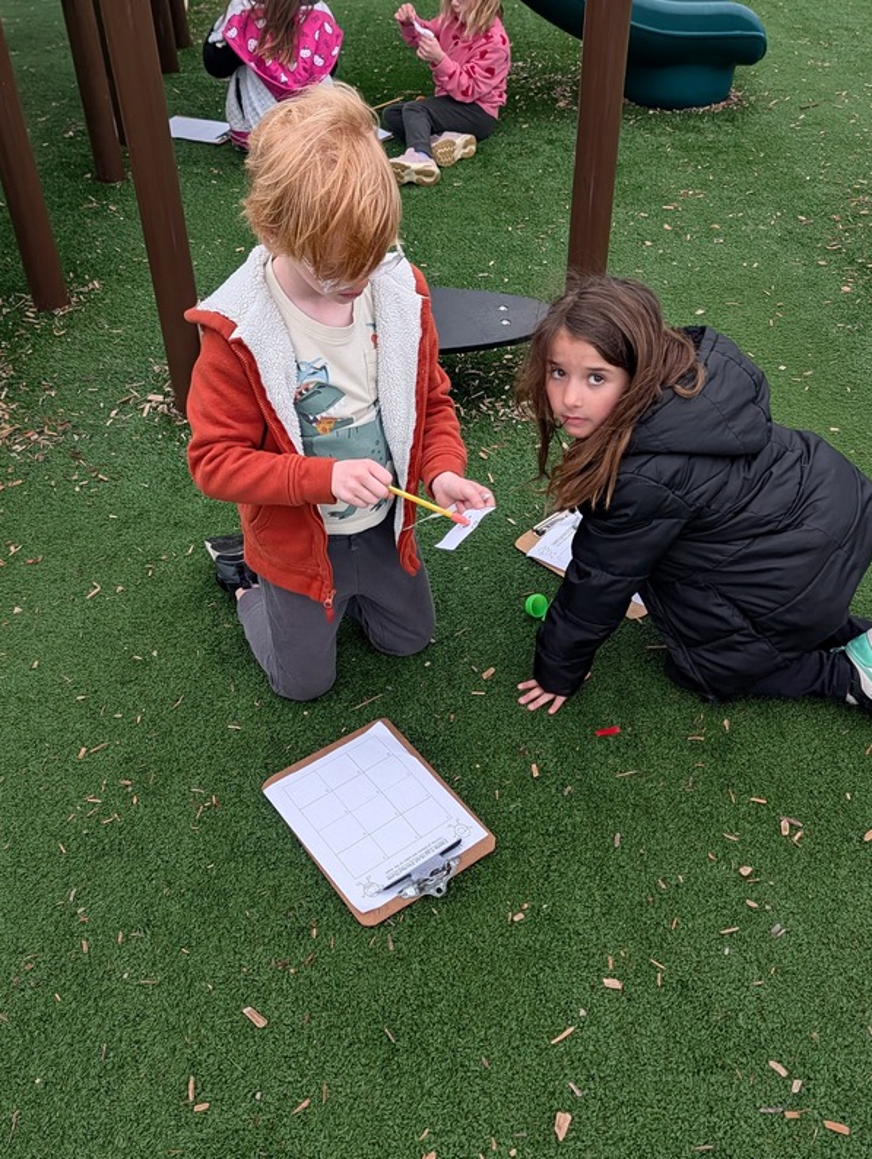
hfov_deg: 45.5
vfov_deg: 58.3
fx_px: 1039
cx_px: 468
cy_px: 557
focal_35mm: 31
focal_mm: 6.9
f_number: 1.68
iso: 311
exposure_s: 1/1095
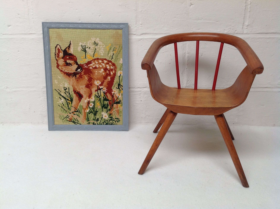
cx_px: 140
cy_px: 104
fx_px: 283
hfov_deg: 52.7
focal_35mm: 35
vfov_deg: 40.6
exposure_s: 1/30
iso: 80
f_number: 2.4
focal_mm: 4.28
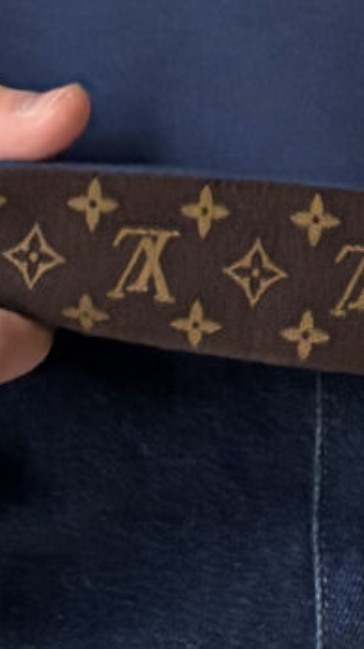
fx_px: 3589
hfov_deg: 5.8
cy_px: -662
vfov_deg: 9.6
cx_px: 480
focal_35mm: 209
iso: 640
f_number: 1.6
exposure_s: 1/32
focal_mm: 5.96
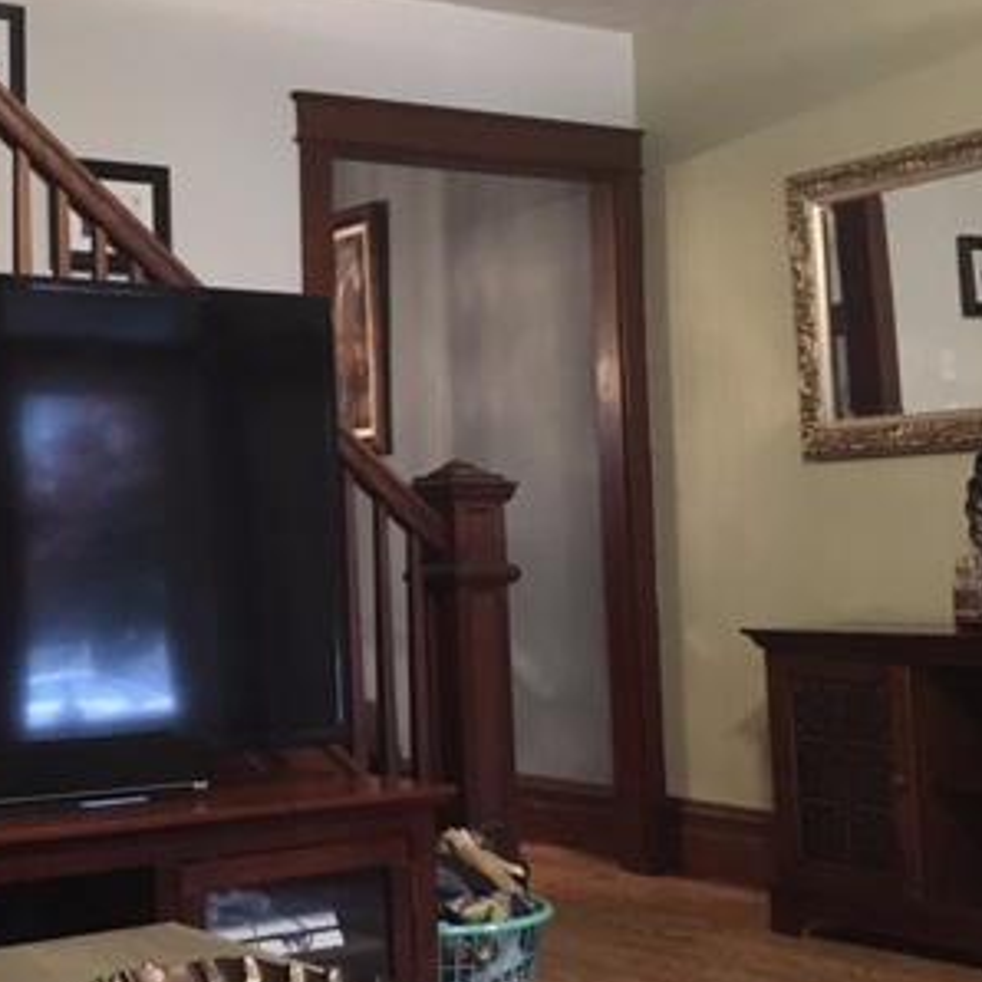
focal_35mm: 55
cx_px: 270
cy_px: 402
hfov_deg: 30.7
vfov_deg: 31.0
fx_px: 1765
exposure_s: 1/15
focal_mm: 4.15
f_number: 2.2
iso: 500
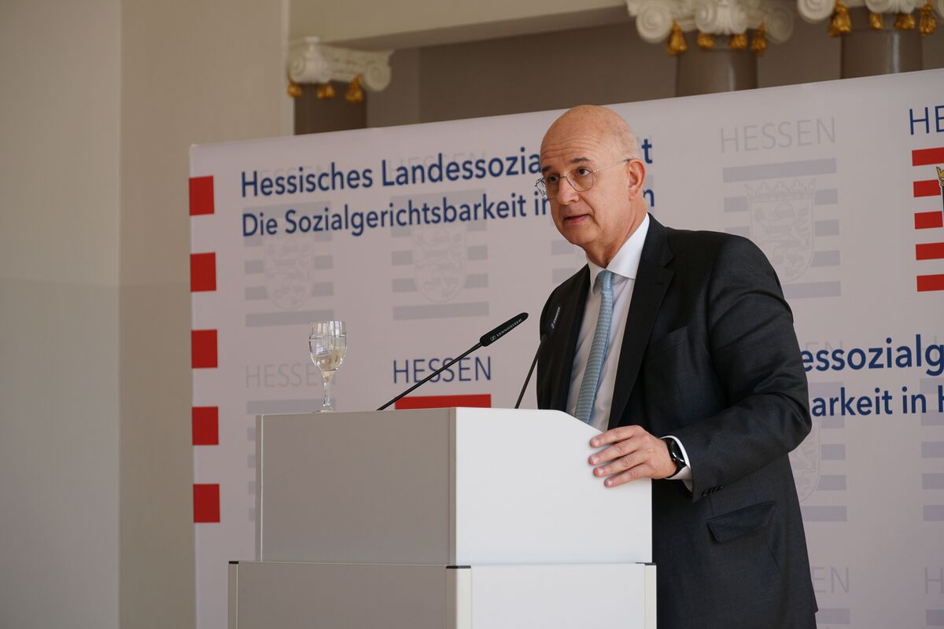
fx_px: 3146
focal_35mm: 120
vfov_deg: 11.4
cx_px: 472
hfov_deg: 17.1
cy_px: 314
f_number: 5.6
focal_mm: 80
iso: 250
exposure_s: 1/125
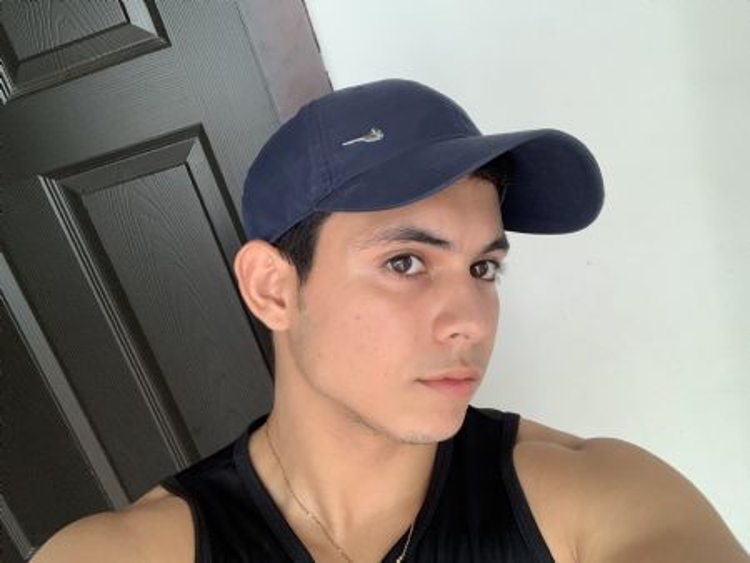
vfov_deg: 44.2
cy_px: 282
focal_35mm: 32
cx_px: 375
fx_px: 694
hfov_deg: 56.8
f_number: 2.2
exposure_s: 1/107
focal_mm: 2.87
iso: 64
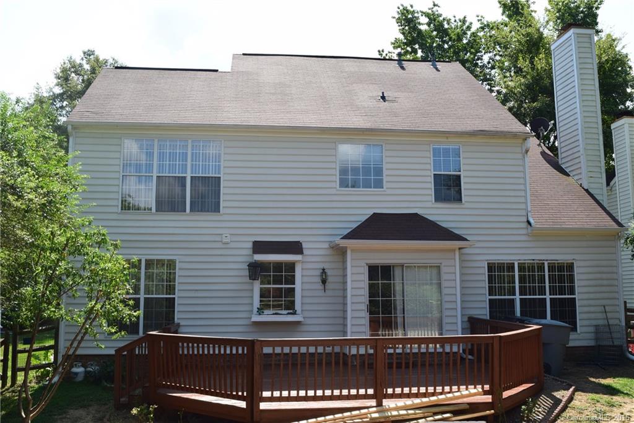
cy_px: 212
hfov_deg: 53.1
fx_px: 634
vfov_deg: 36.9
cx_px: 317
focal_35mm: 36
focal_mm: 24
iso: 400
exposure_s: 1/320
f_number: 10
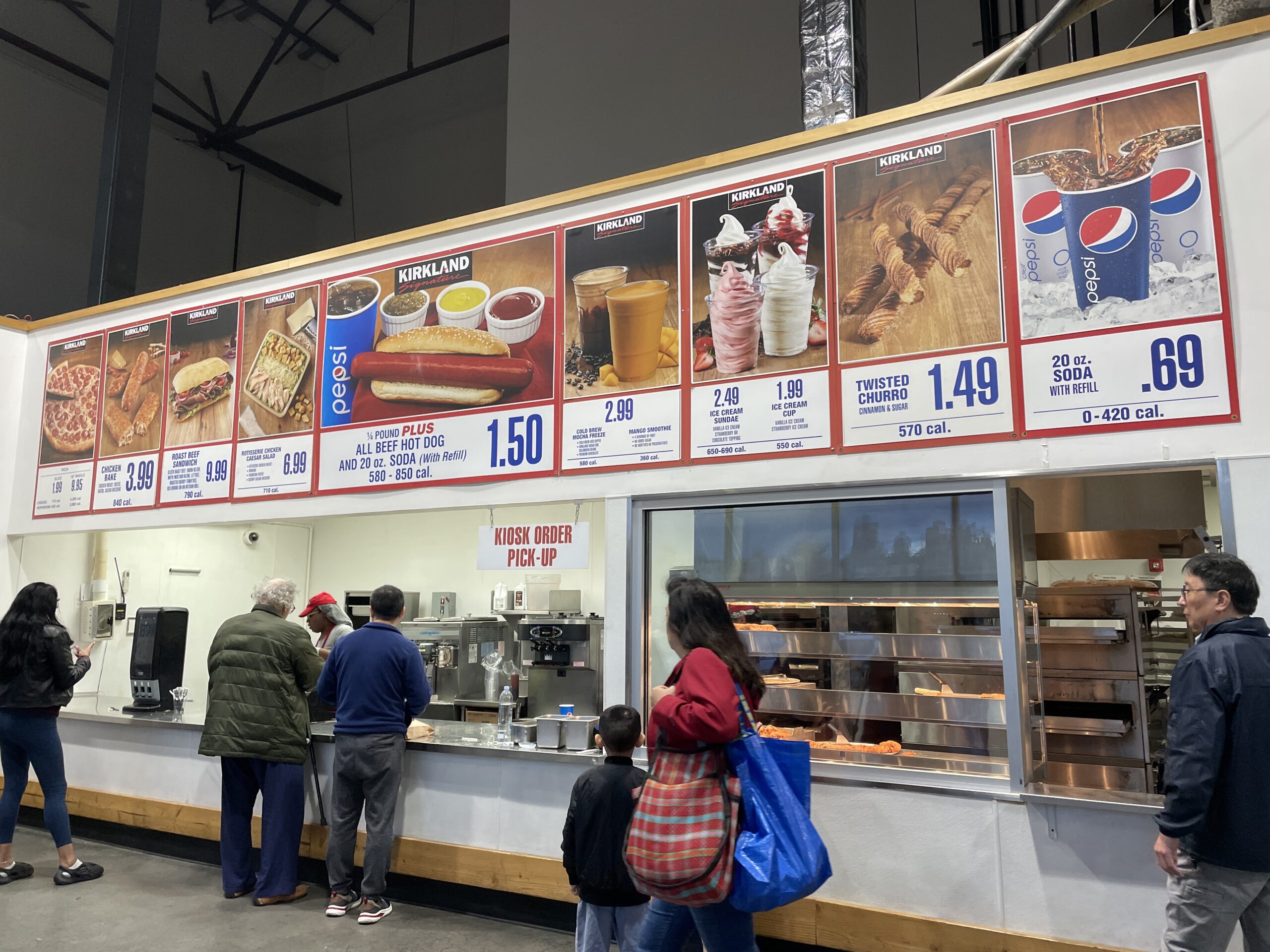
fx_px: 954
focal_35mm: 26
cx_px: 635
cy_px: 476
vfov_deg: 53.1
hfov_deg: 67.3
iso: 100
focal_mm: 4.2
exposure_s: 1/120
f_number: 1.6
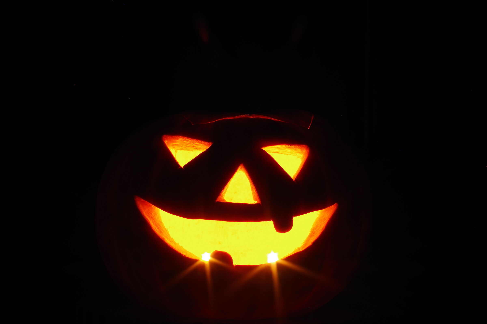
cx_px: 244
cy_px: 162
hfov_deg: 27.0
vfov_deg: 18.2
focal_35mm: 75
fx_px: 1014
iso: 100
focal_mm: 50
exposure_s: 30
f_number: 11
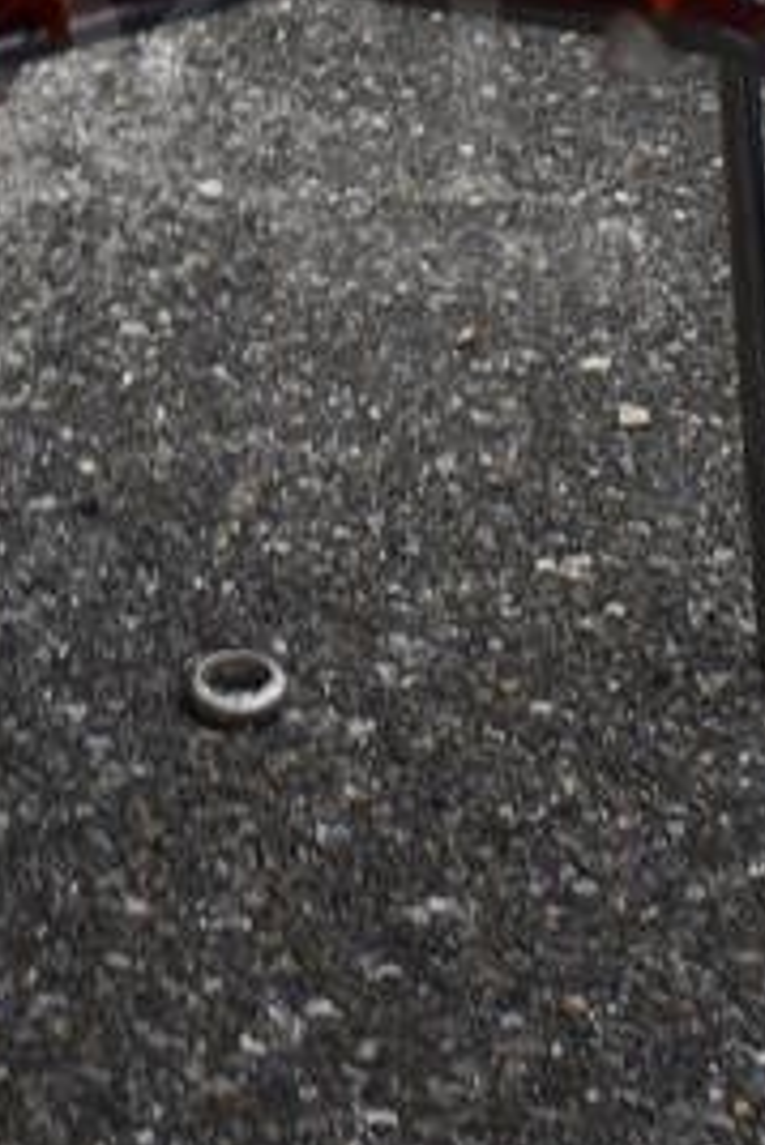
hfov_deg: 14.8
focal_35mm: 92
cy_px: 79
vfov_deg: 21.6
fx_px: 2928
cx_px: 222
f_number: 5.6
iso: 220
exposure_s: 1/125
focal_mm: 18
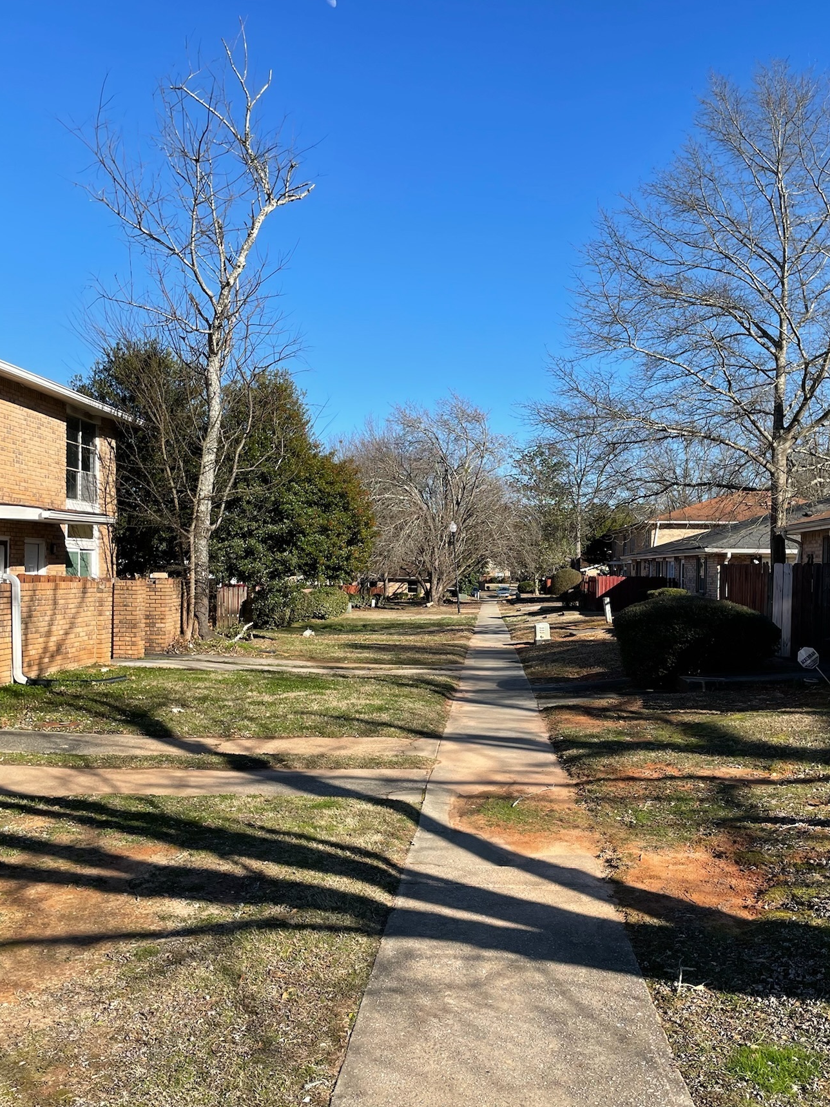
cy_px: 603
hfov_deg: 45.3
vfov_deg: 58.3
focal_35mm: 31
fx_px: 991
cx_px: 483
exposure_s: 1/2212
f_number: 1.6
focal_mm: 4.2
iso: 32
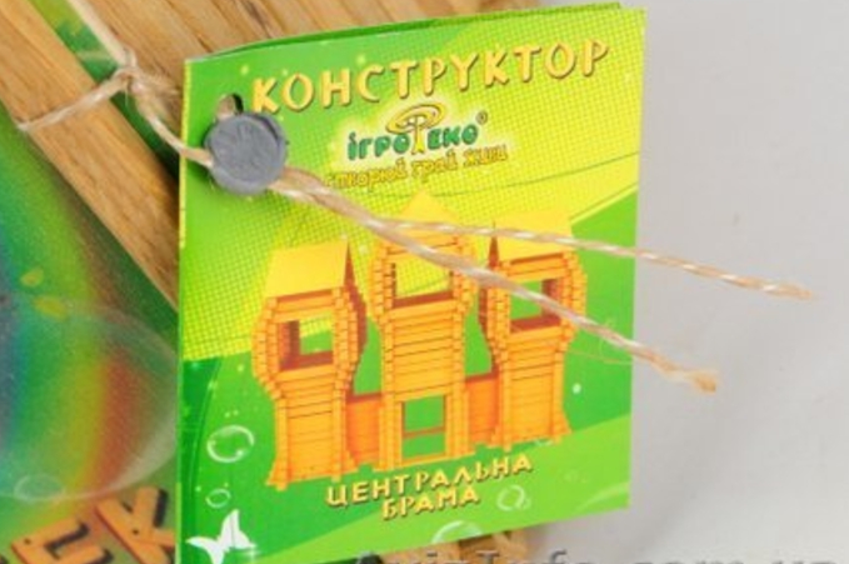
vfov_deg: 5.2
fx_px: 6242
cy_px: 271
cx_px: 351
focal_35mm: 265
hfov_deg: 7.8
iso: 200
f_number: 14
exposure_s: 1/125
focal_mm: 150
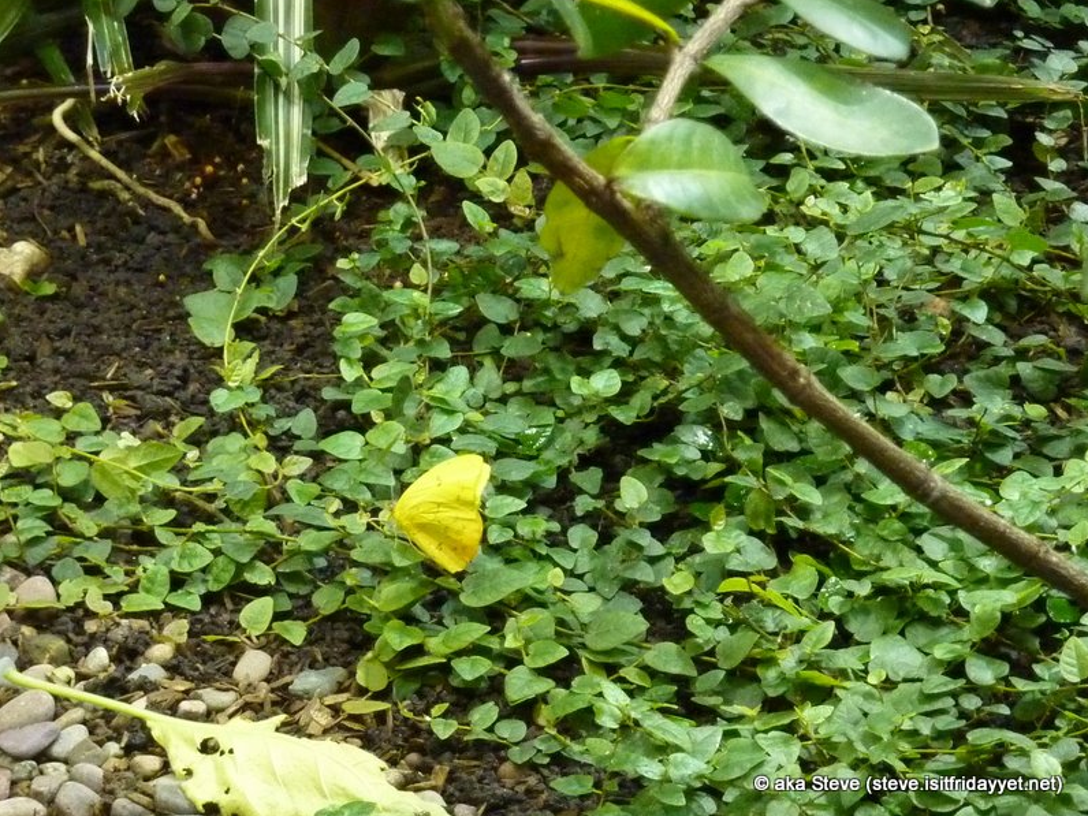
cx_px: 544
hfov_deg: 18.0
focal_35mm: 109
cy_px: 403
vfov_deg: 13.6
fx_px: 3426
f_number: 4.3
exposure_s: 1/30
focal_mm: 14.7
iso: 800
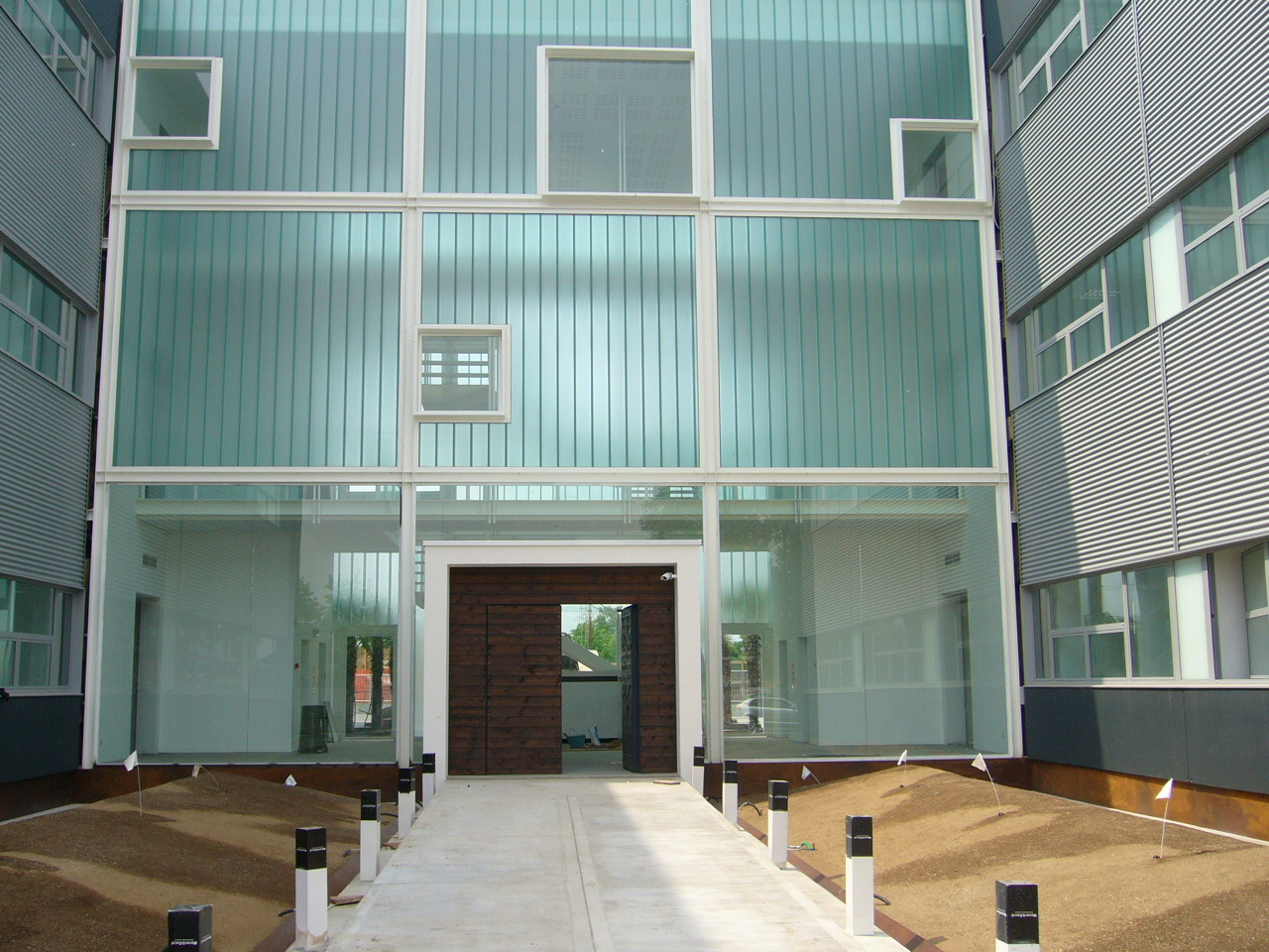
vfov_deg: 40.7
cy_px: 476
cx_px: 634
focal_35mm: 35
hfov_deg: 52.6
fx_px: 1283
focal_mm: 5.8
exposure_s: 1/160
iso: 64
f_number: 5.6
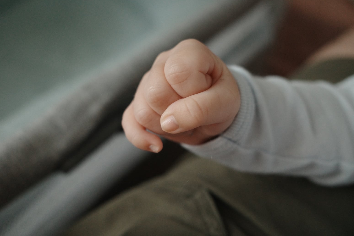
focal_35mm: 29
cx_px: 183
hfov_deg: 63.6
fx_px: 285
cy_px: 116
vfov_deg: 45.0
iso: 1600
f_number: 2.8
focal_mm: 18.3
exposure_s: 1/20
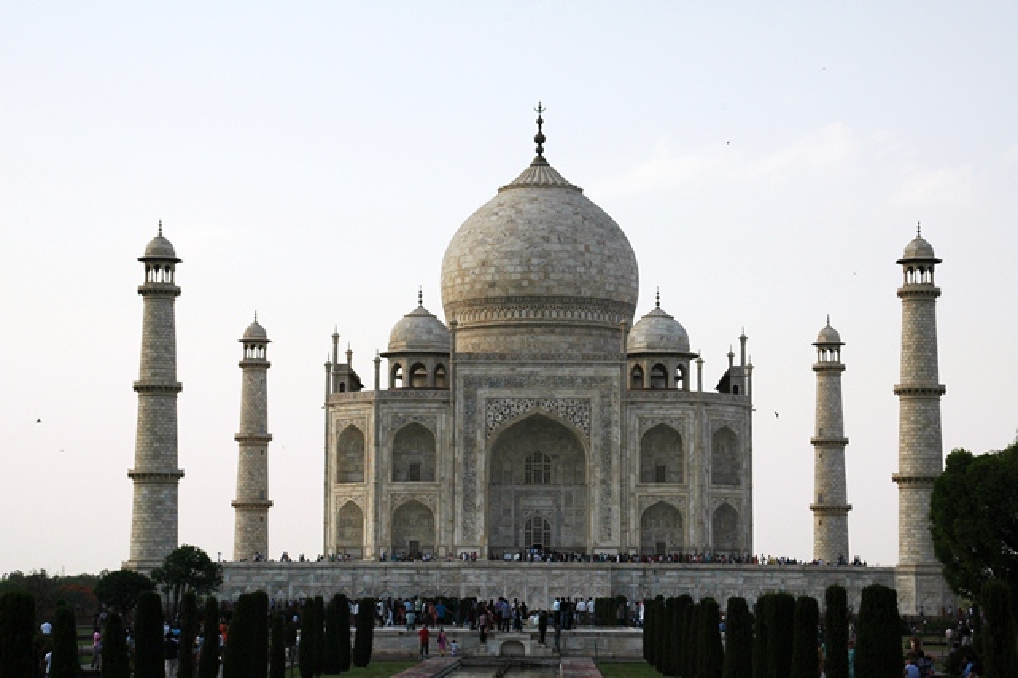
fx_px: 2374
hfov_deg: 24.2
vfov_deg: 16.2
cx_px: 509
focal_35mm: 84
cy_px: 339
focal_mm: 56
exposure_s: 1/320
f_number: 11
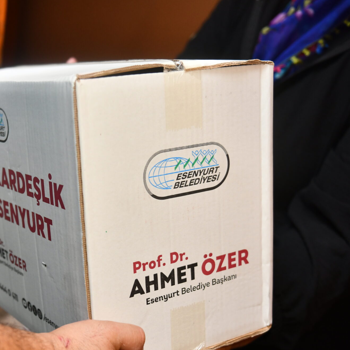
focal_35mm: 56
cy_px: 208
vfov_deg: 30.5
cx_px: 77
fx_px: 641
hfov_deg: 29.9
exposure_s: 1/250
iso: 800
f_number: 2.8
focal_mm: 34
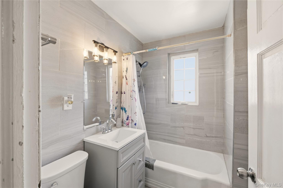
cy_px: 94
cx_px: 142
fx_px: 118
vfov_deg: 77.3
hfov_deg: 100.4
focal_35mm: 15
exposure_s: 1/30
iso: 320
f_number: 8
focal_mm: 10
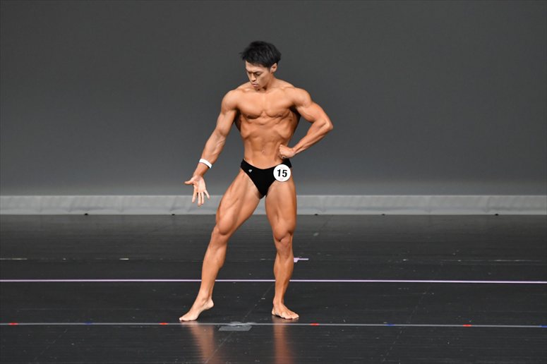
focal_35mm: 315
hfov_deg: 6.5
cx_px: 274
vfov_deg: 4.4
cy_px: 182
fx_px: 4784
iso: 4000
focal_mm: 210
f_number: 5.6
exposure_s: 1/400
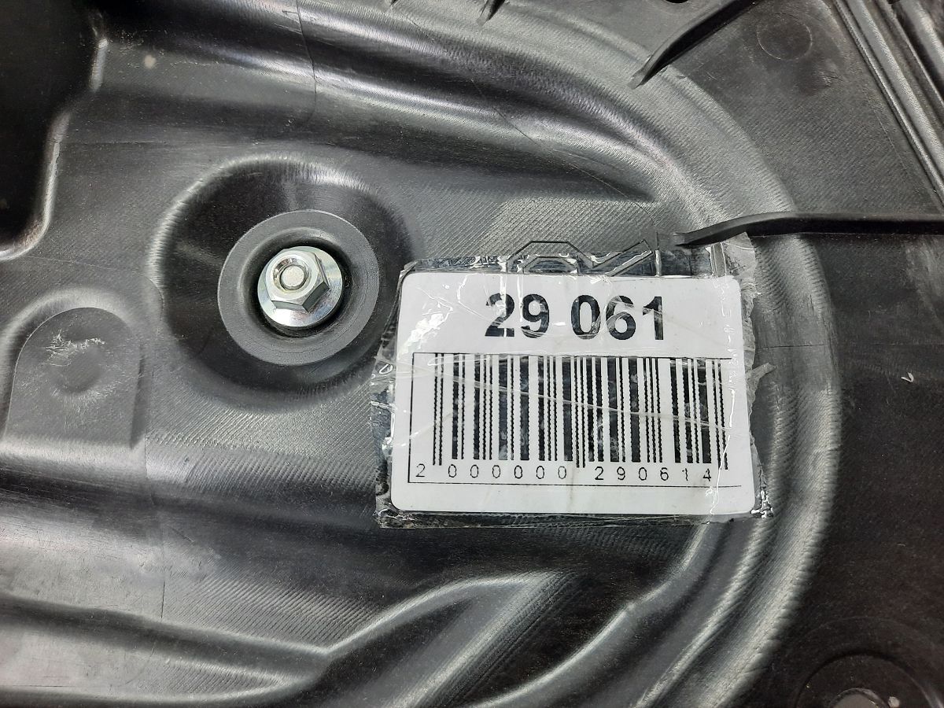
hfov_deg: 69.4
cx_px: 472
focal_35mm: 25
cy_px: 354
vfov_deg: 54.9
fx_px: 682
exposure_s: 1/50
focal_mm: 4.6
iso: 160
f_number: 2
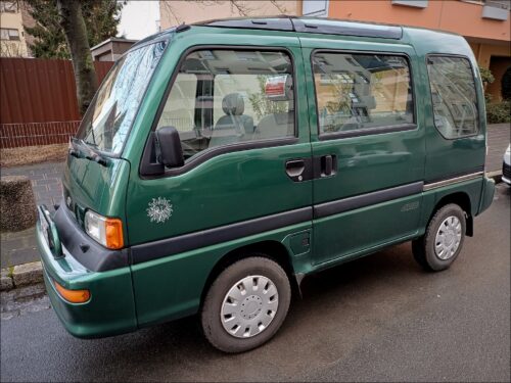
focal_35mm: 25
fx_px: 369
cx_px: 256
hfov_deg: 69.4
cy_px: 192
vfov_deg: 54.9
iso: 100
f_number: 1.8
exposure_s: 1/50
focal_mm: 4.65
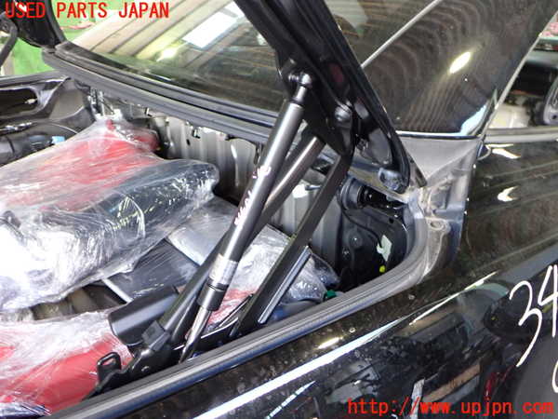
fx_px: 484
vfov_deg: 46.8
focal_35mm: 30
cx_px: 279
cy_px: 210
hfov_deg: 60.0
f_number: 2.3
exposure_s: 1/30
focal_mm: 5.4
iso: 400
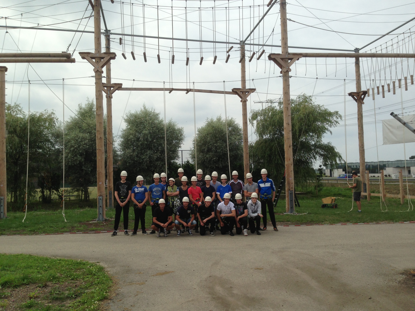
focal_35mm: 33
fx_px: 396
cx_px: 208
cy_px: 156
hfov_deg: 55.4
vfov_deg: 42.9
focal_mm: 4.13
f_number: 2.4
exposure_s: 1/2088
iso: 50
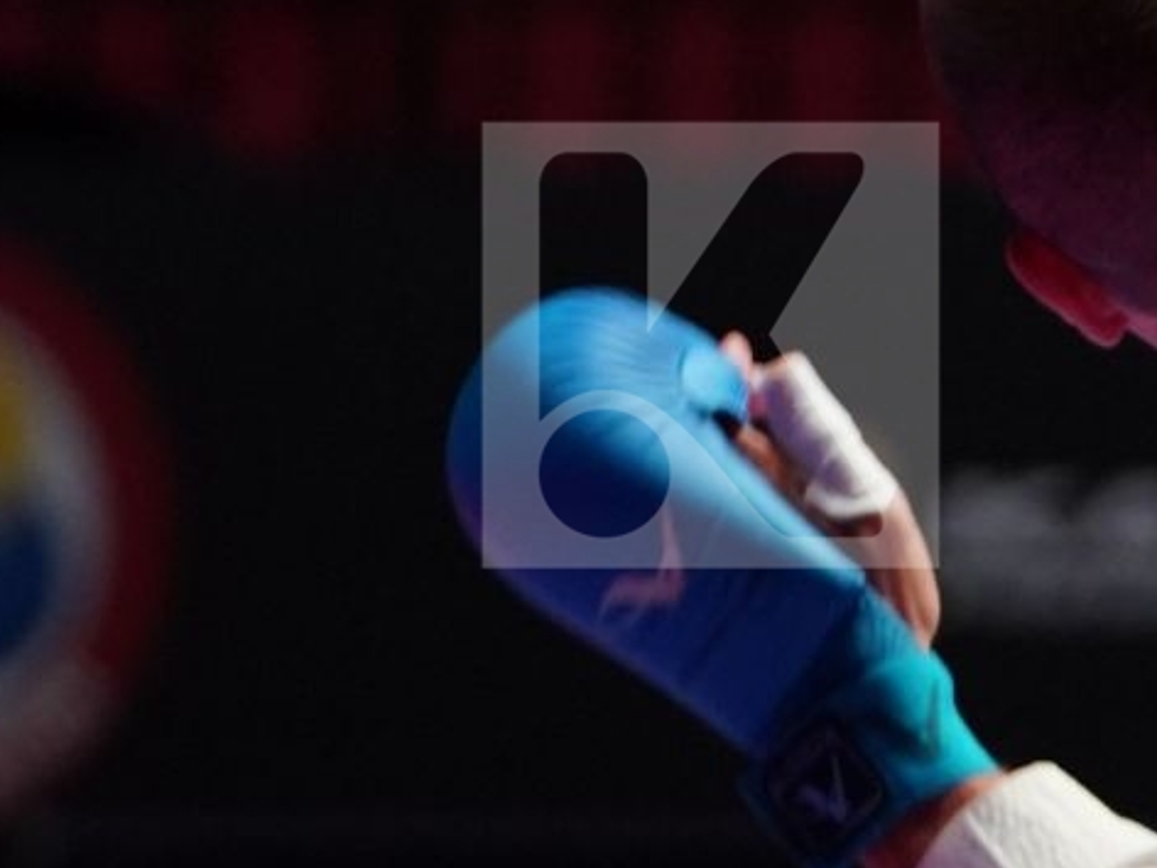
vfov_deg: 2.3
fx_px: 21324
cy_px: 346
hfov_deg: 3.1
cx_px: 1542
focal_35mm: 638
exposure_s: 1/1000
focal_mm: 116
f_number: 2.8
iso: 2000
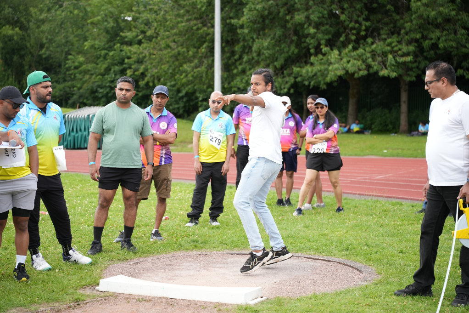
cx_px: 234
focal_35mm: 70
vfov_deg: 19.5
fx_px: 912
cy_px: 156
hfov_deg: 28.8
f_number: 2.8
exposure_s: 1/800
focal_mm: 70
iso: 250
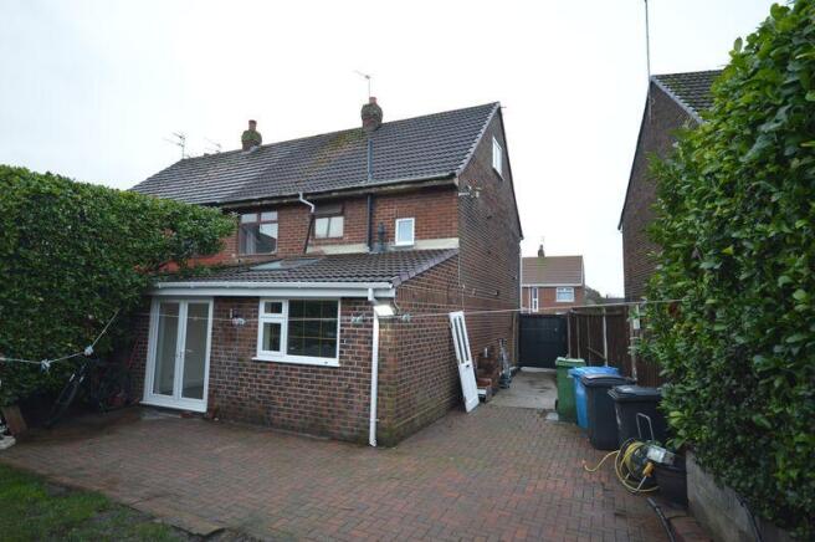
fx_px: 441
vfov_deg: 63.1
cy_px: 271
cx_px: 408
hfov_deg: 85.5
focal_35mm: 20
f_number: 5.6
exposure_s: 1/125
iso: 320
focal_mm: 13
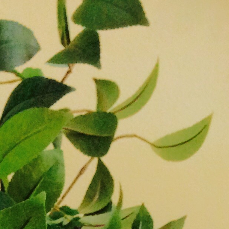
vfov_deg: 10.4
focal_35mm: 155
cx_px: 59
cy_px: 446
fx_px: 1160
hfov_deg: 11.2
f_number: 2.4
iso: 200
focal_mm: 4.12
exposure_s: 1/20
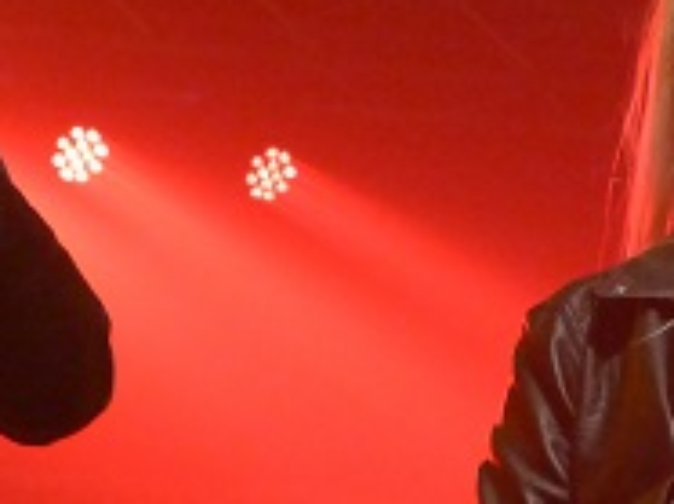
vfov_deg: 4.8
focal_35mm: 311
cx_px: 281
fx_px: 6048
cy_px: 207
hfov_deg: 6.4
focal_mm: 16.4
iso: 500
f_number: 2.8
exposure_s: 1/125
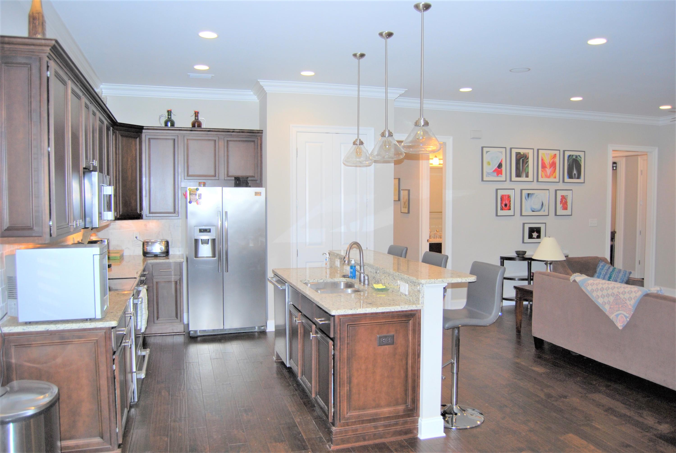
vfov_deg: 48.0
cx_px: 338
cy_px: 226
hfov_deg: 67.3
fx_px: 508
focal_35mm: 27
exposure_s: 1/60
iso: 200
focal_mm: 18
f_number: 3.5
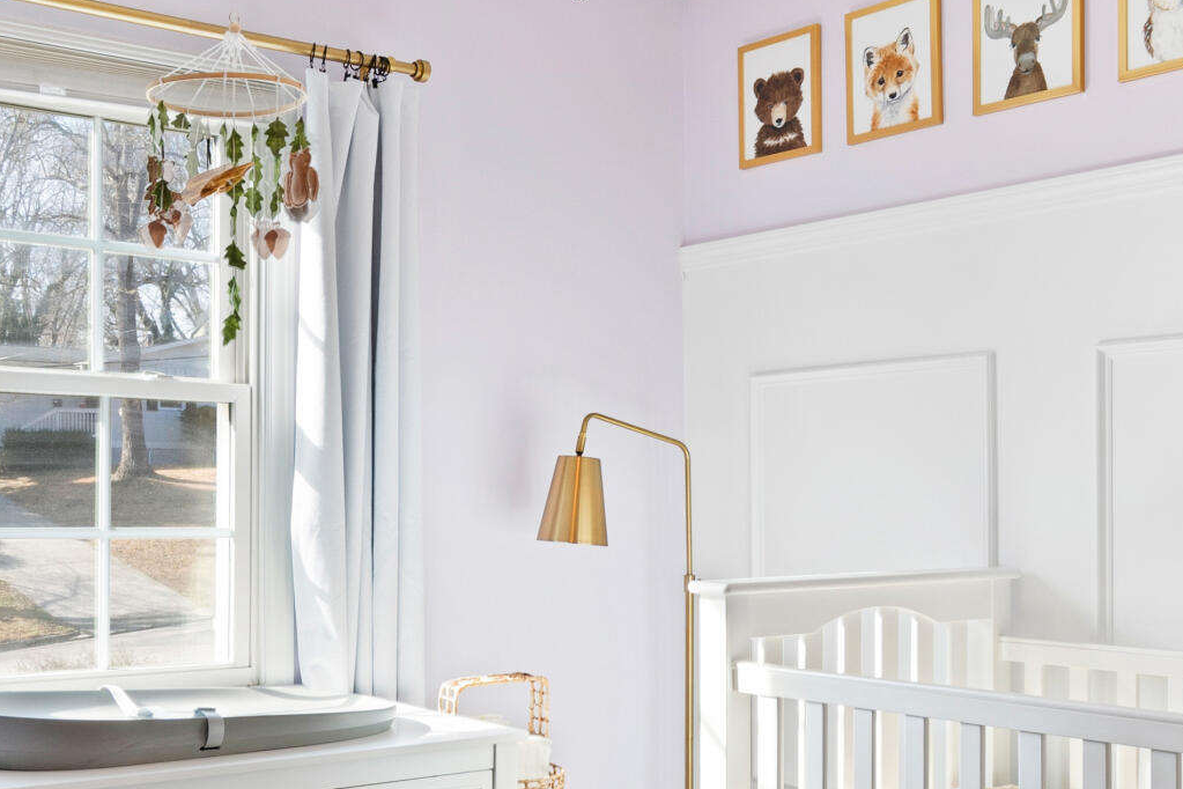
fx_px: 1446
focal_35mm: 44
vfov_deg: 30.4
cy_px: 475
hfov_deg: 44.2
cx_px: 446
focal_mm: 10
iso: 100
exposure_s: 1/6
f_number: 8
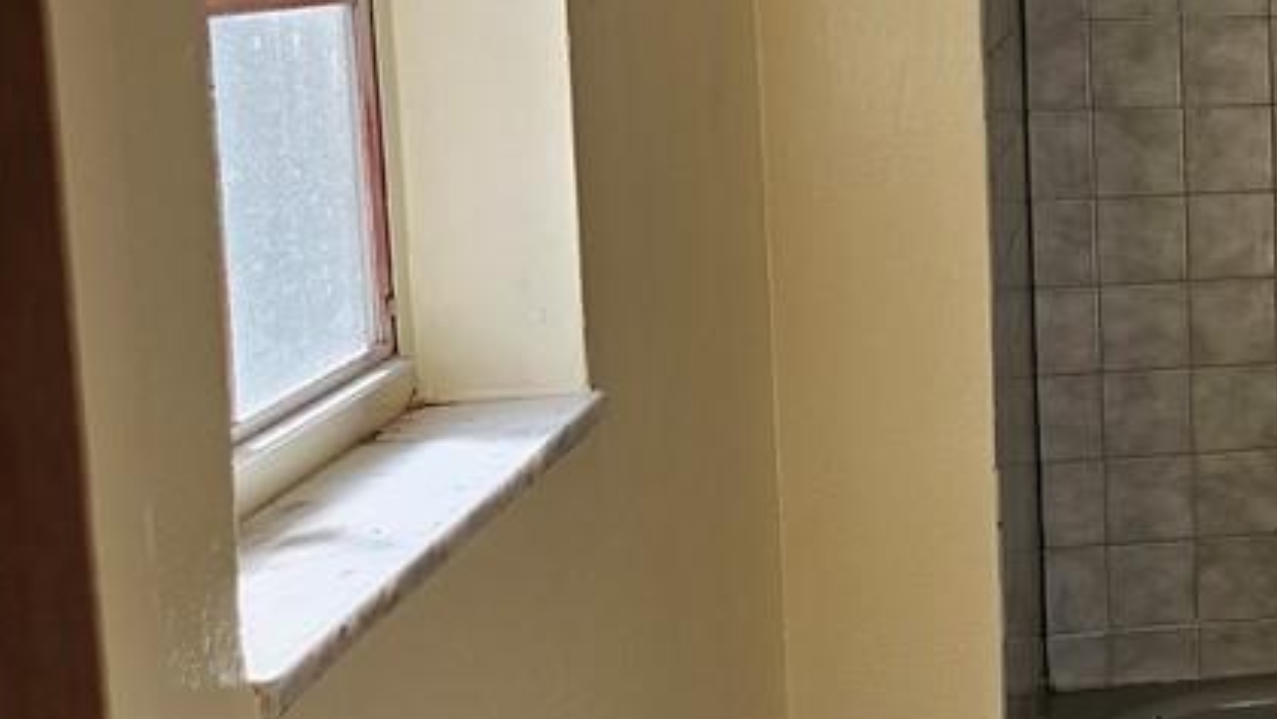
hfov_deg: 29.7
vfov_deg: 19.5
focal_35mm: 61
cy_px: 133
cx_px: 1517
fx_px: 2066
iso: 25
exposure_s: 1/133
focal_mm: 5.4
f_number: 1.8
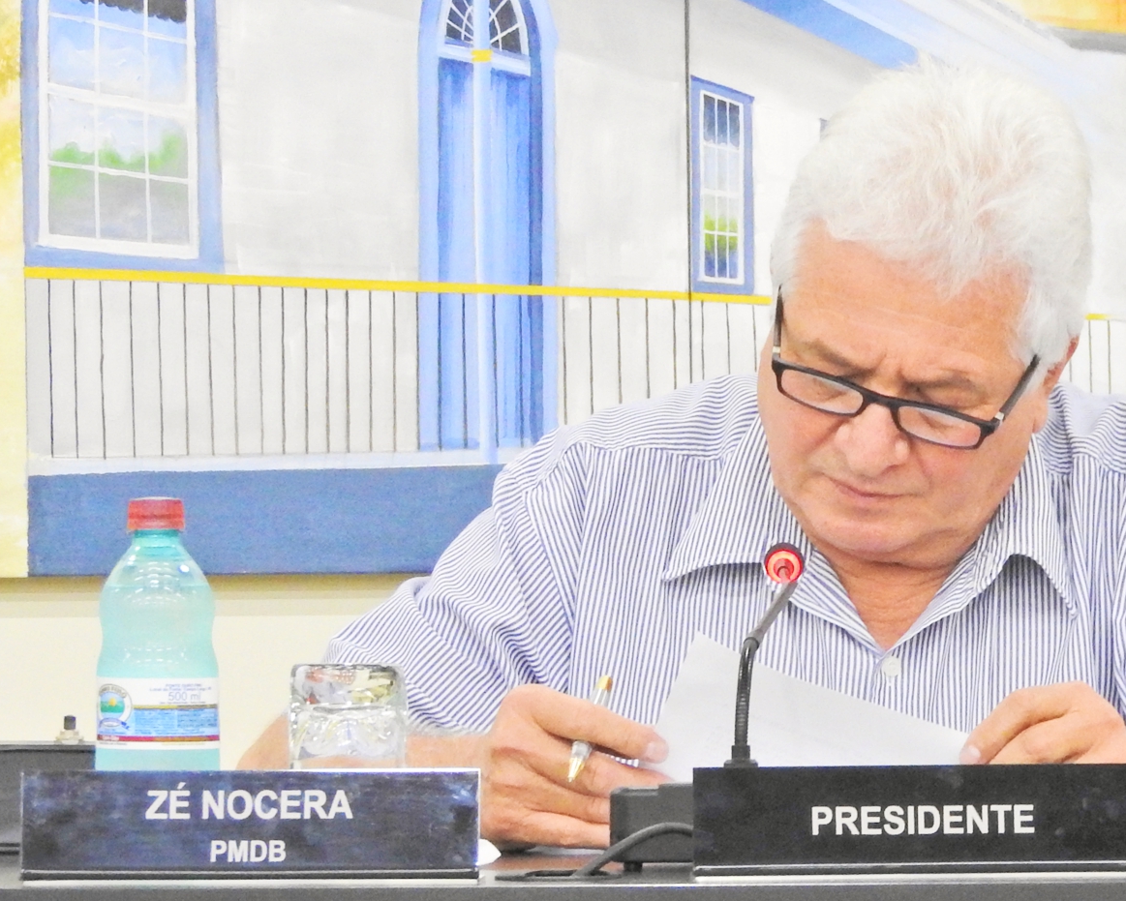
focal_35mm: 436
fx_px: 14533
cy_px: 548
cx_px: 920
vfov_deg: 3.6
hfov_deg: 4.4
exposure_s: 1/8
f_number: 5.3
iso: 800
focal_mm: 39.4
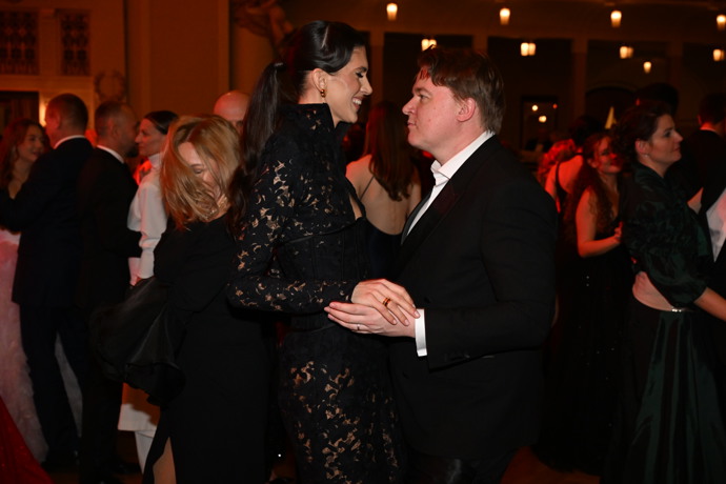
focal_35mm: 45
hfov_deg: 43.6
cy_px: 242
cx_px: 363
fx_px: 907
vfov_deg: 29.9
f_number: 5.6
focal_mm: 45
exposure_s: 1/125
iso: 4000
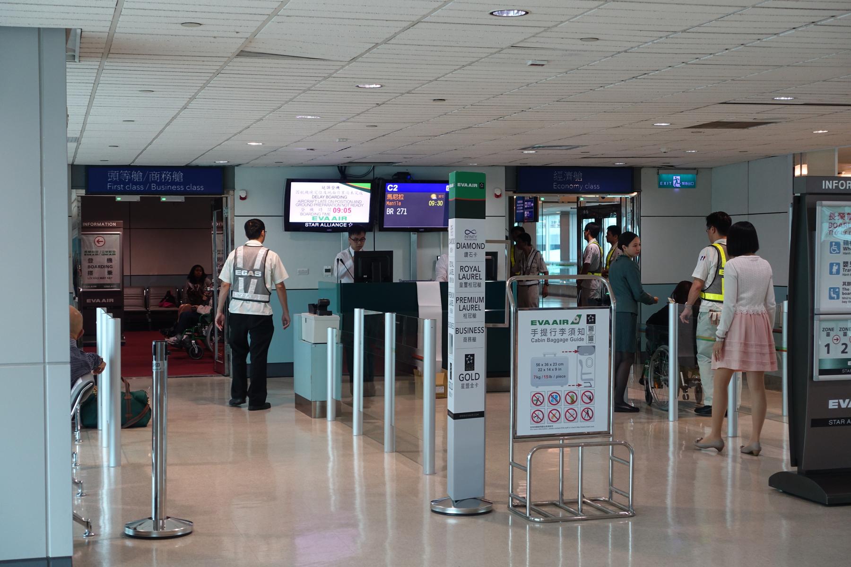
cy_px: 284
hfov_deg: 35.6
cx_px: 426
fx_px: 1324
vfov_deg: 24.2
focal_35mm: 56
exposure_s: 1/60
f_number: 2.8
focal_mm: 20.63
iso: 200
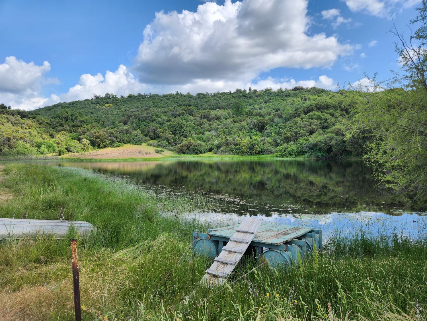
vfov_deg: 58.9
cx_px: 214
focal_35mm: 23
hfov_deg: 73.9
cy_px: 160
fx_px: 284
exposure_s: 1/1192
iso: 20
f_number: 1.8
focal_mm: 5.4
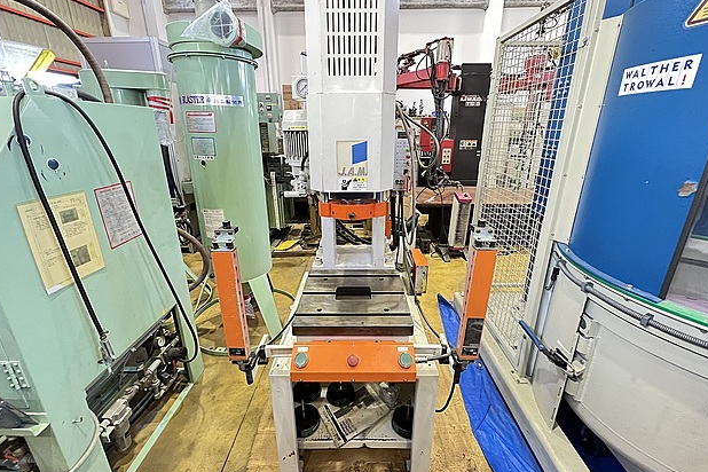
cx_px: 355
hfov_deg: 104.3
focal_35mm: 14
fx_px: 275
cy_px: 218
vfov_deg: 81.1
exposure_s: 1/60
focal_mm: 1.57
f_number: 1.8
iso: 640
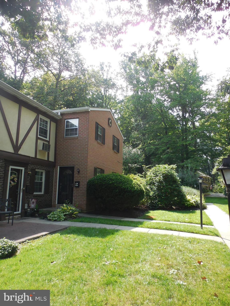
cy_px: 153
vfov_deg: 69.4
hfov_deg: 54.9
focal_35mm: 25
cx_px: 115
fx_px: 221
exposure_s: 1/160
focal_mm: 4.5
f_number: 3.7
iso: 125
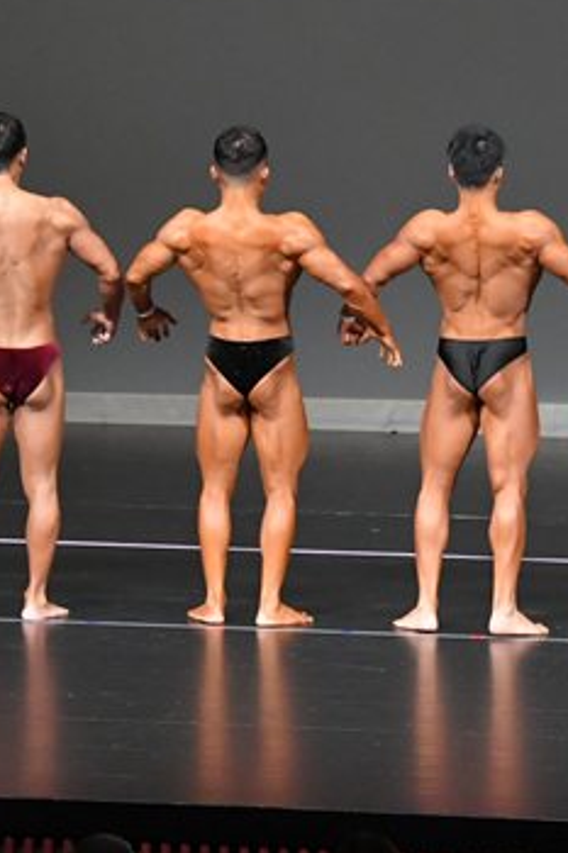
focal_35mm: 348
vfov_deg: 5.9
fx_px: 8244
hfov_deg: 3.9
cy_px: 319
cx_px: 311
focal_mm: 105
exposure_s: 1/400
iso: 5000
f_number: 5.6
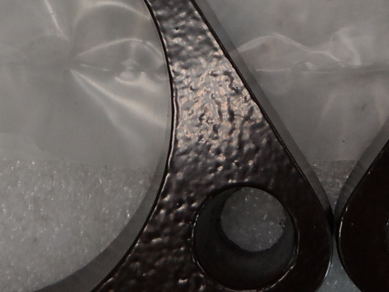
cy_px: -163
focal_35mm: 105
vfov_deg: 13.2
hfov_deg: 18.5
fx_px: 1180
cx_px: 334
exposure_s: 1/60
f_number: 2.5
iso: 80
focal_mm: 4.5
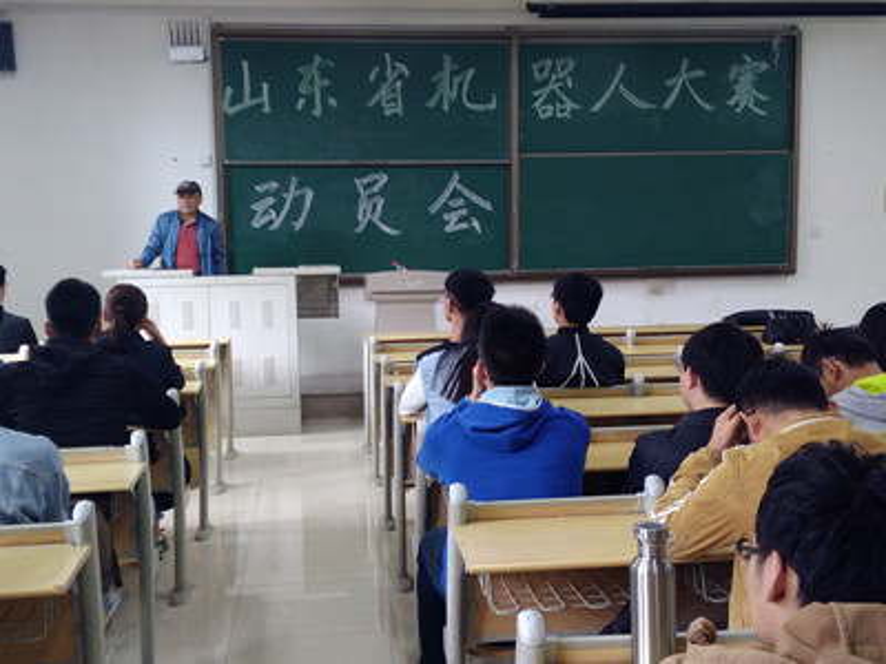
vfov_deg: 51.4
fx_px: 691
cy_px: 332
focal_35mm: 27
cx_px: 443
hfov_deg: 65.3
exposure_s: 1/33
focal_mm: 3.79
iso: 303
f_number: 2
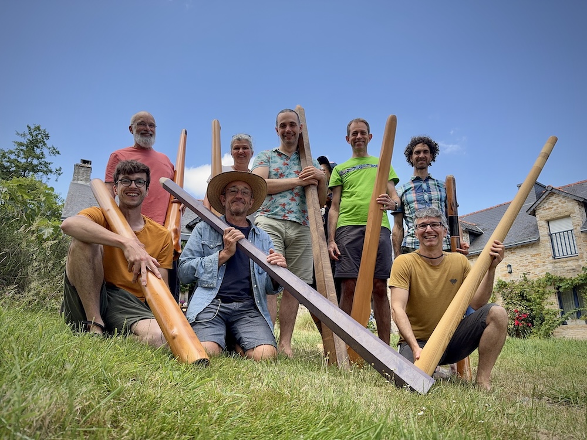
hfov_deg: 71.6
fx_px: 407
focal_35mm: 24
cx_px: 294
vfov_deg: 56.8
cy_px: 220
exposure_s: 1/1678
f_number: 1.78
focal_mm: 6.76
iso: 80
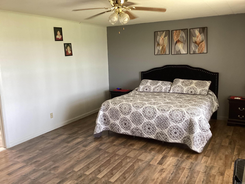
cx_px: 122
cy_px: 92
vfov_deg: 45.4
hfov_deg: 58.4
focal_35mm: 31
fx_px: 219
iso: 125
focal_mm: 3.3
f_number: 2.4
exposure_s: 1/60
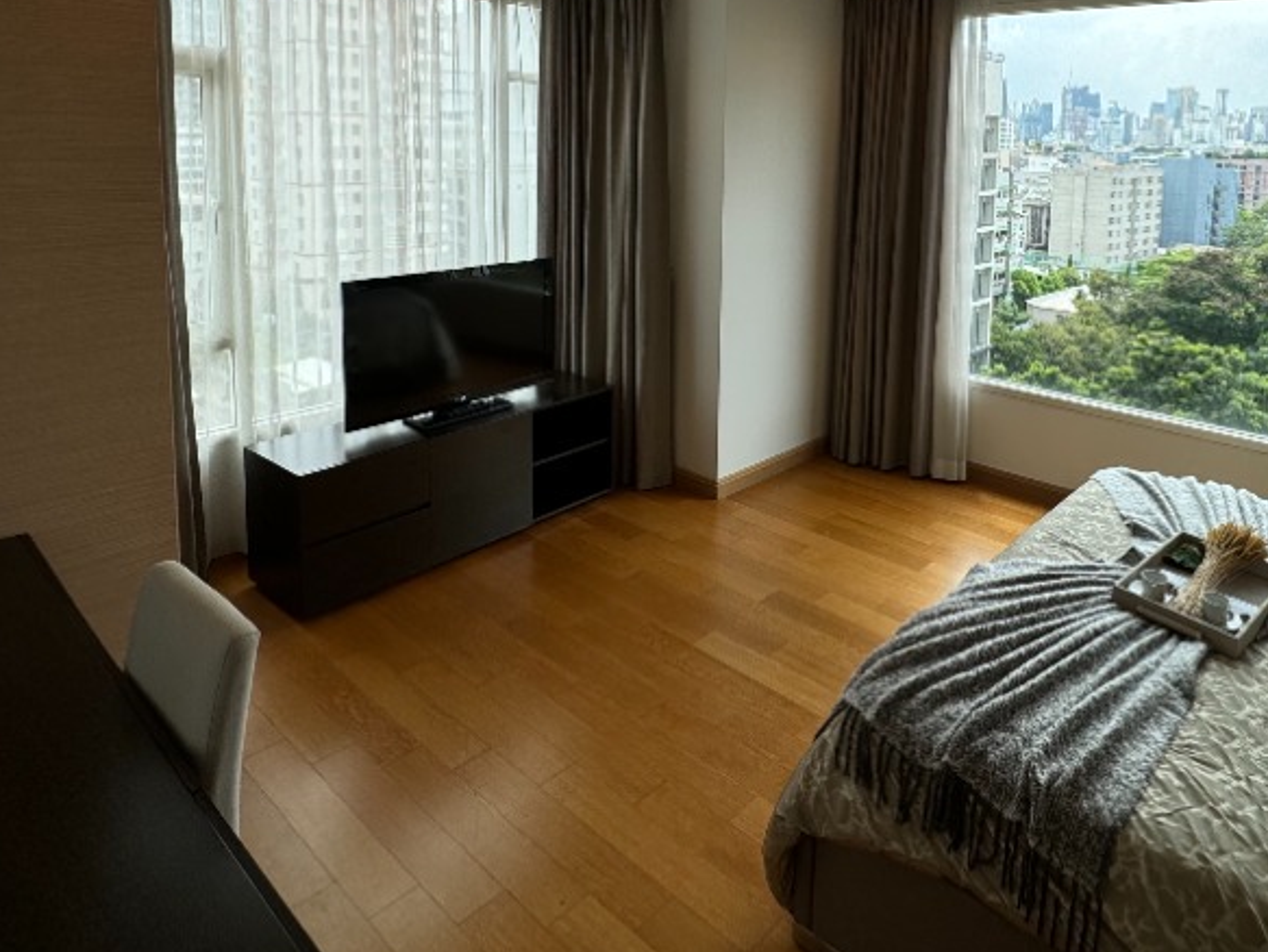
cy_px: 226
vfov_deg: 54.0
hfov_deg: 70.9
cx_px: 755
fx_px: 880
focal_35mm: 24
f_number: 2.2
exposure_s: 1/338
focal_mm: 2.22
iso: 40
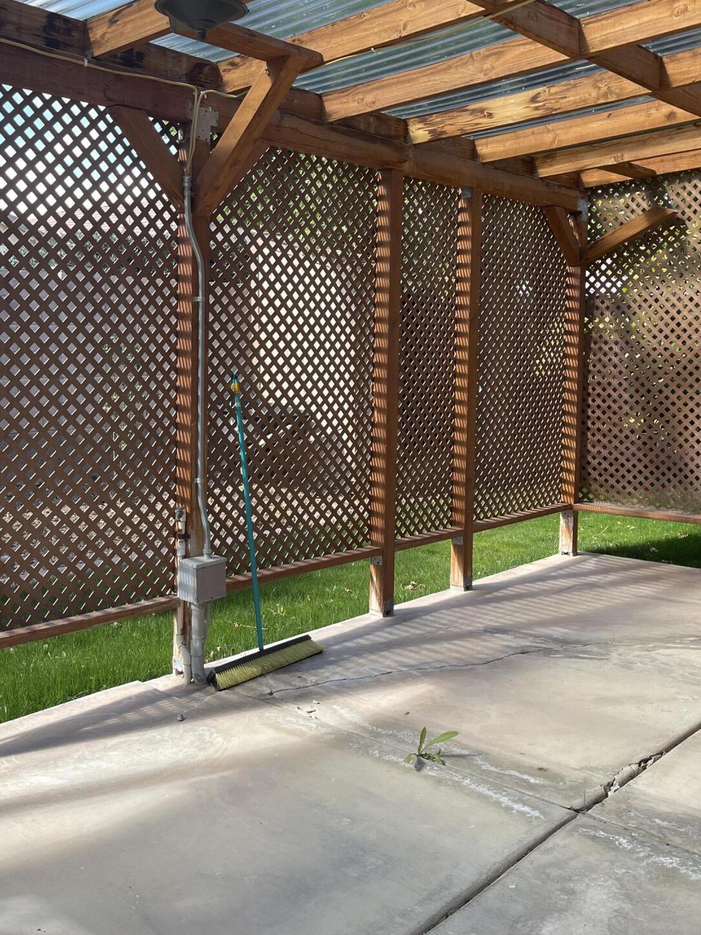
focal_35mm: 36
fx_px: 972
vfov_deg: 51.1
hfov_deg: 39.7
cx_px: 361
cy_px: 379
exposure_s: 1/305
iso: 32
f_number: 1.6
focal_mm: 5.1
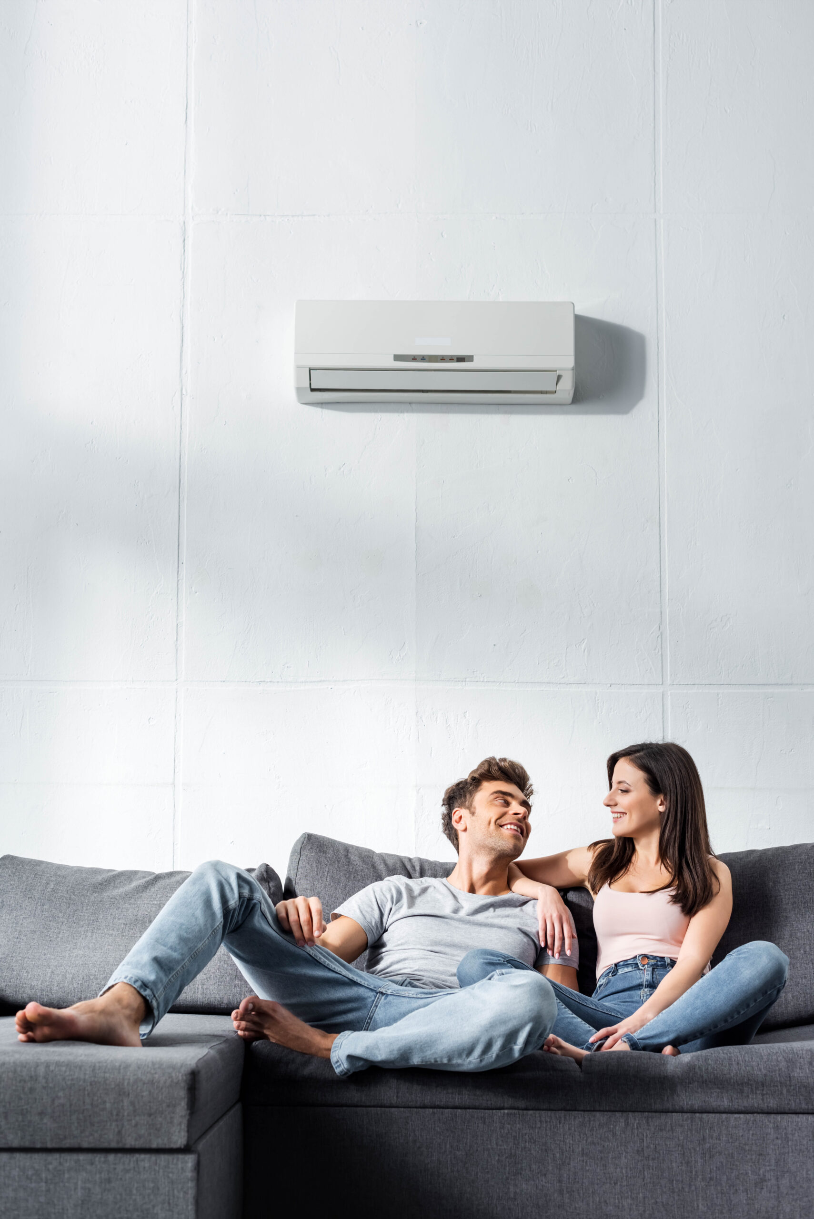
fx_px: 1694
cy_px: 610
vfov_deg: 39.6
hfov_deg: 27.0
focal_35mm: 50
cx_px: 407
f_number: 5
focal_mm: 50
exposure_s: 1/200
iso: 100
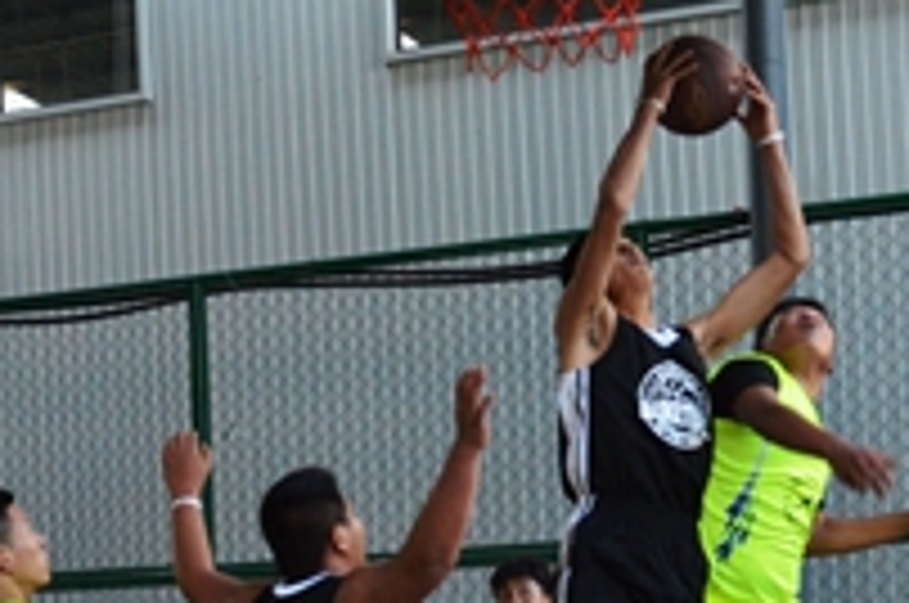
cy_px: 547
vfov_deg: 11.7
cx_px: 32
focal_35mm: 116
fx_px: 2924
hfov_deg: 17.3
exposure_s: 1/320
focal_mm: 26
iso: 1600
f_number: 7.1
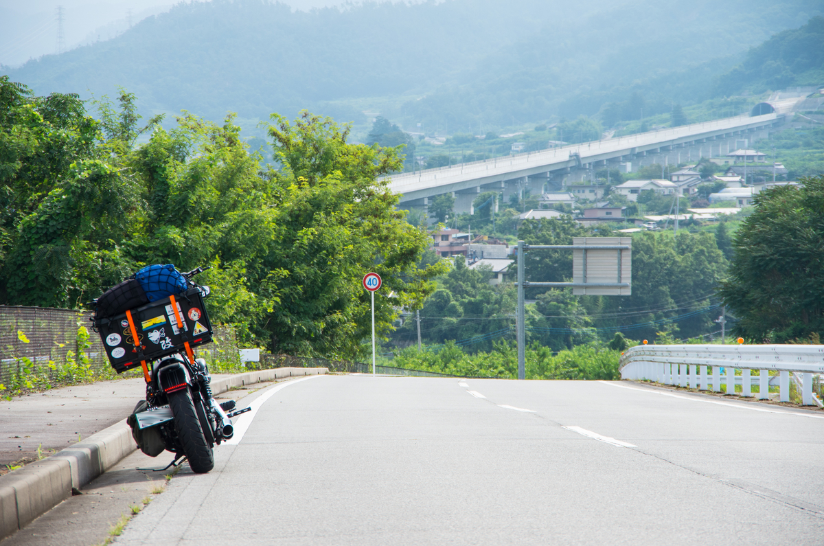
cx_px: 412
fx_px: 3015
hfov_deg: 15.6
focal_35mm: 132
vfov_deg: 10.3
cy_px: 273
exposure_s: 1/400
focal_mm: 88
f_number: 5.6
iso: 160
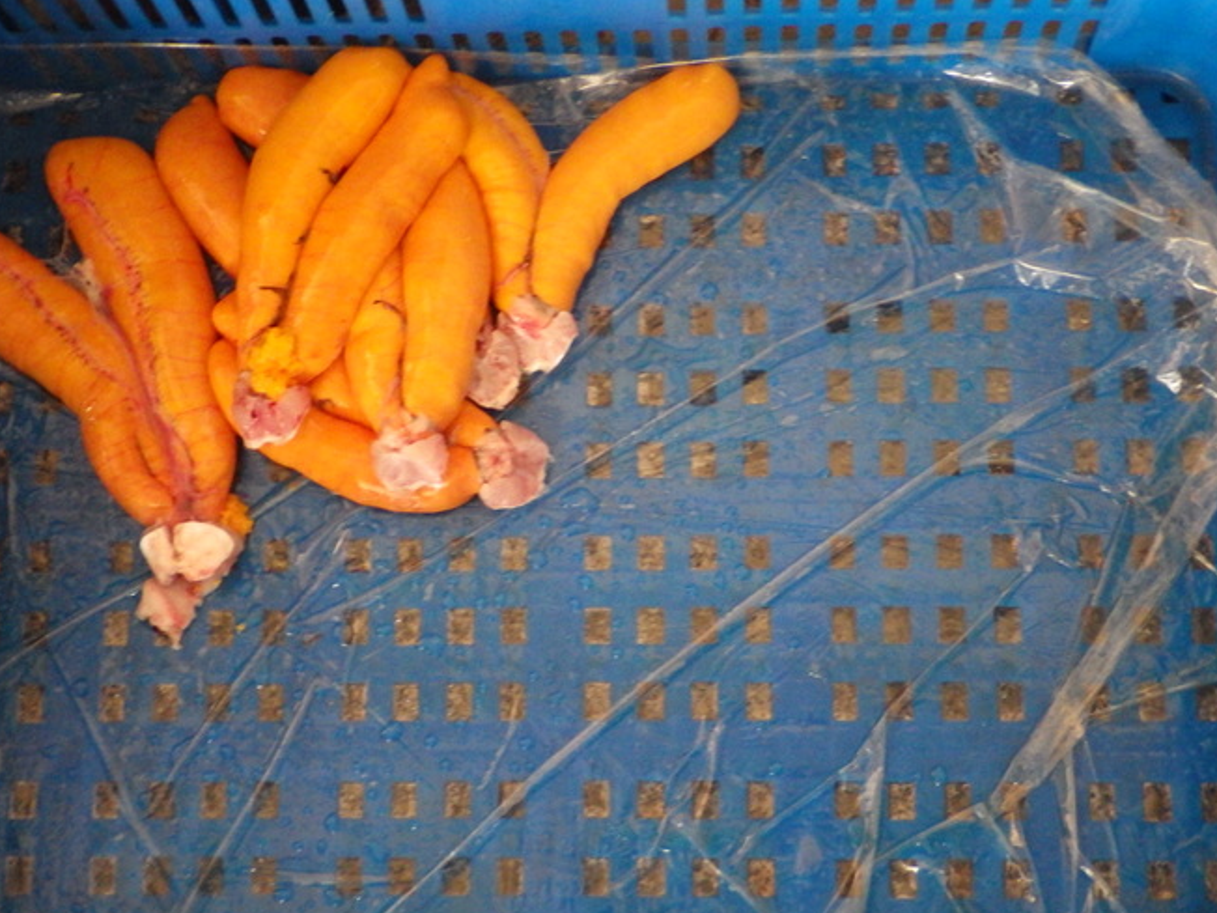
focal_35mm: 58
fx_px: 2039
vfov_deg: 25.2
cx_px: 599
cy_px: 458
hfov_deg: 33.2
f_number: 3.4
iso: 1600
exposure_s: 1/20
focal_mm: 9.6
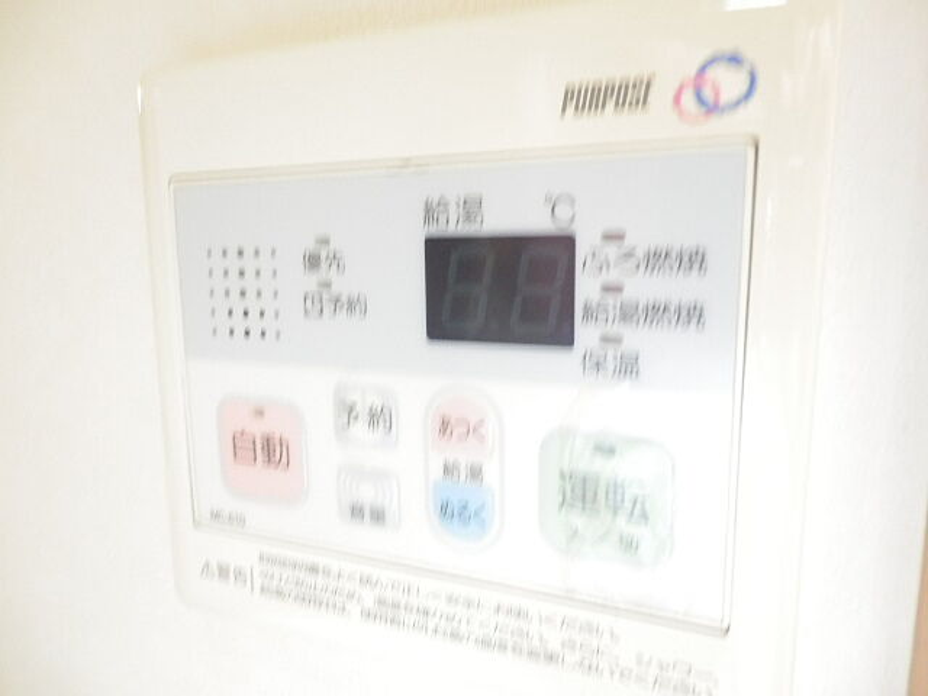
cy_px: 348
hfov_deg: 71.6
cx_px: 464
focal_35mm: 24
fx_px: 643
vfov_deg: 56.8
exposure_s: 1/30
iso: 640
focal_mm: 4.2
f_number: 3
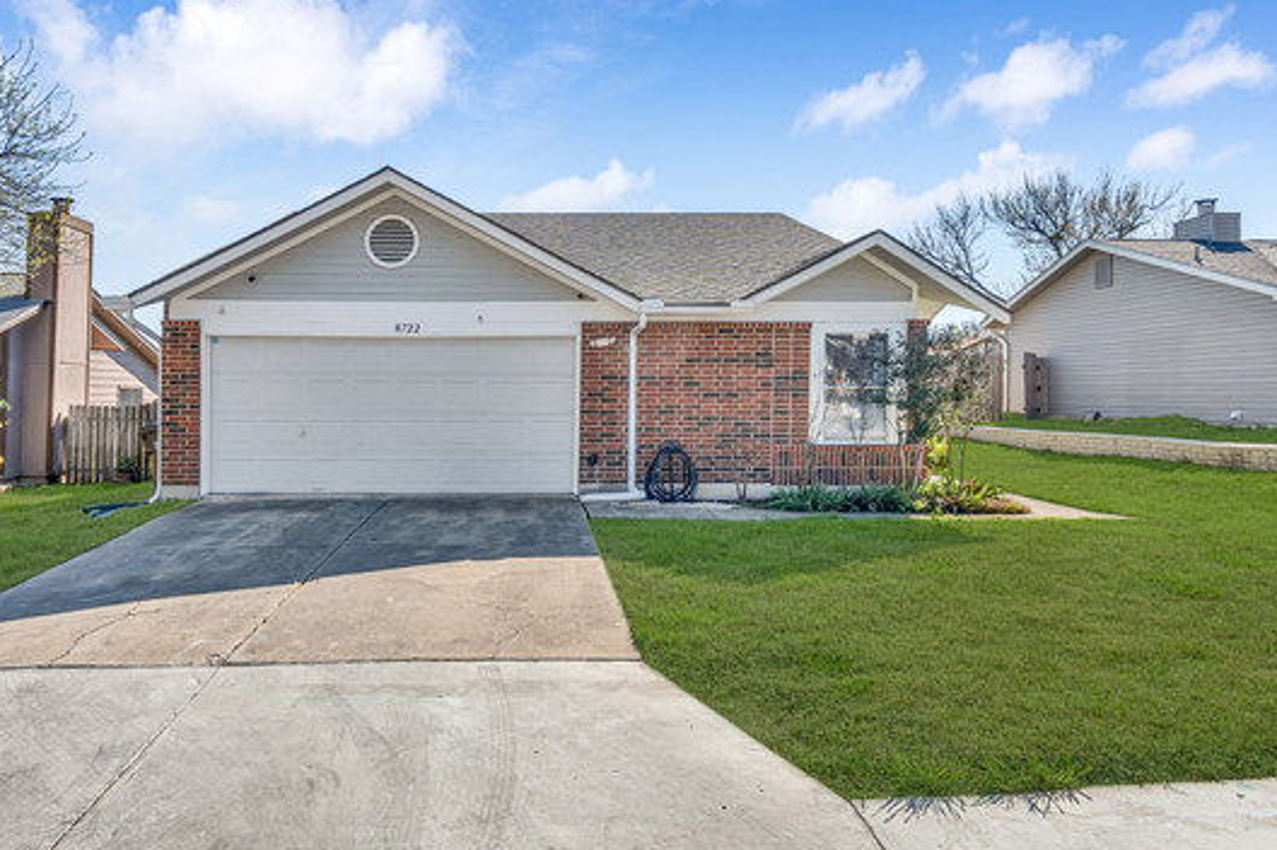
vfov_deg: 55.0
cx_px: 550
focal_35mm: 23
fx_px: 815
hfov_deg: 75.7
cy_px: 408
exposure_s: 1/1000
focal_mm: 13
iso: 400
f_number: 7.1
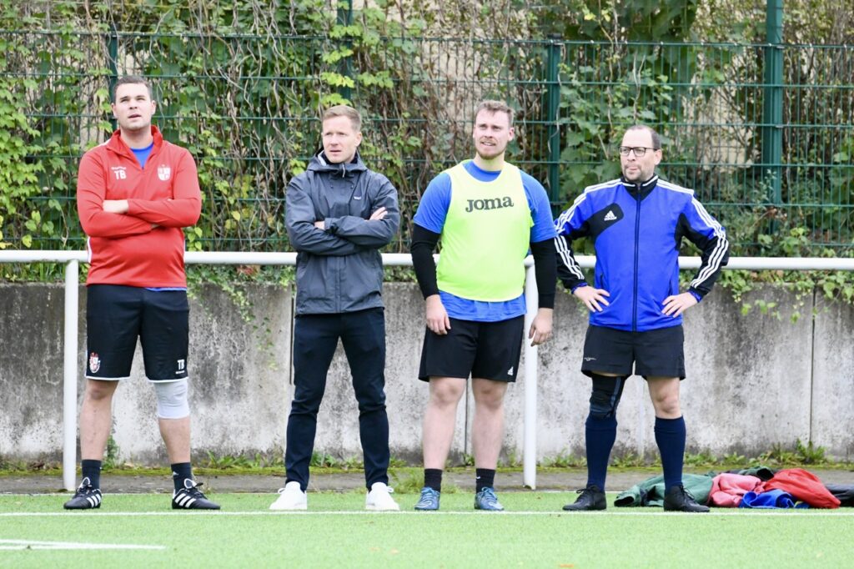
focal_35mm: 400
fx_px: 9485
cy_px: 284
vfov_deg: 3.4
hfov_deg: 5.2
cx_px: 427
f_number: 8
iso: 6400
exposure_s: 1/1600
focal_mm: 400
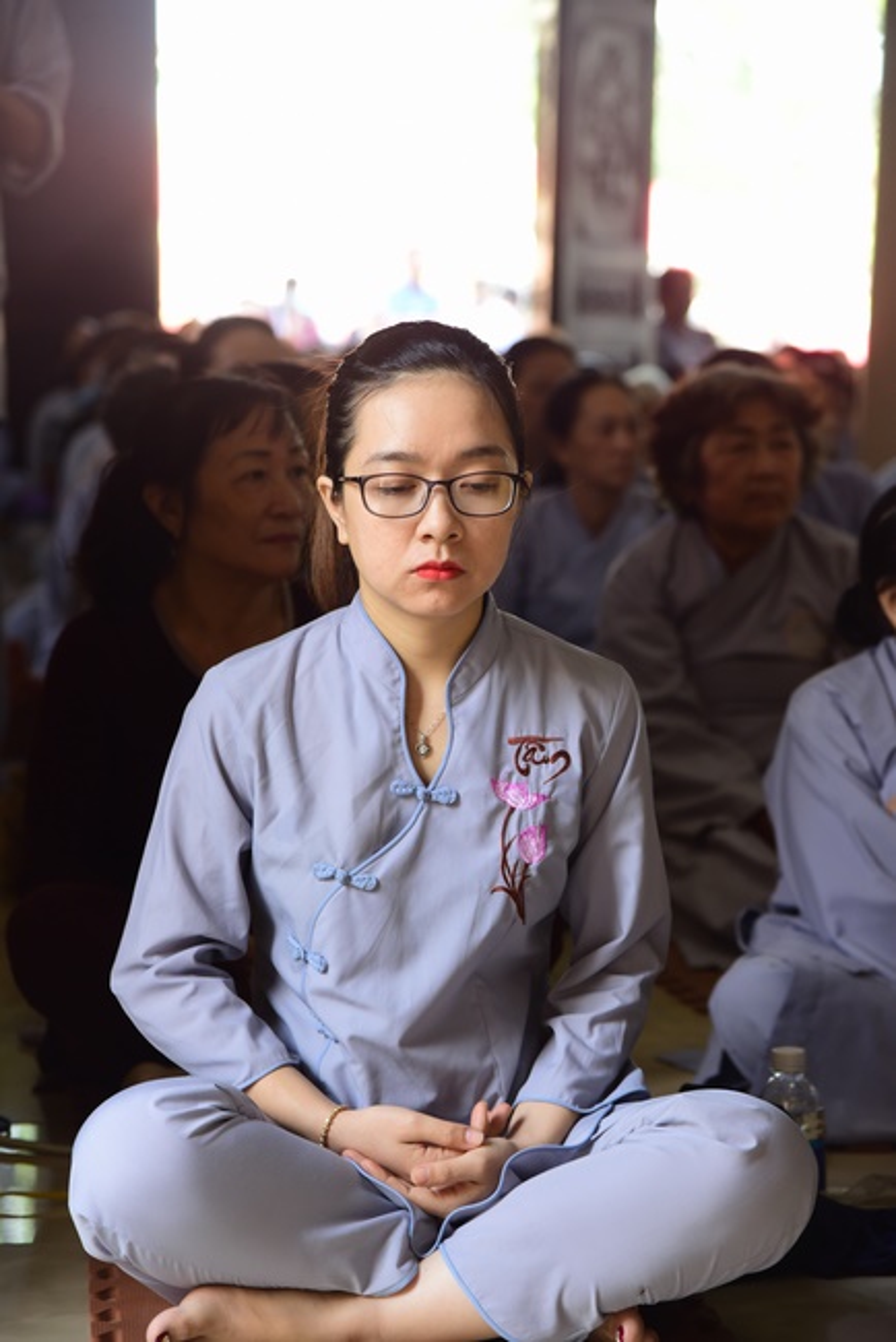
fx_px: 3916
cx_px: 448
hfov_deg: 13.1
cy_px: 671
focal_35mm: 105
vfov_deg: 19.4
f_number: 5
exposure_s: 1/125
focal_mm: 105
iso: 1000
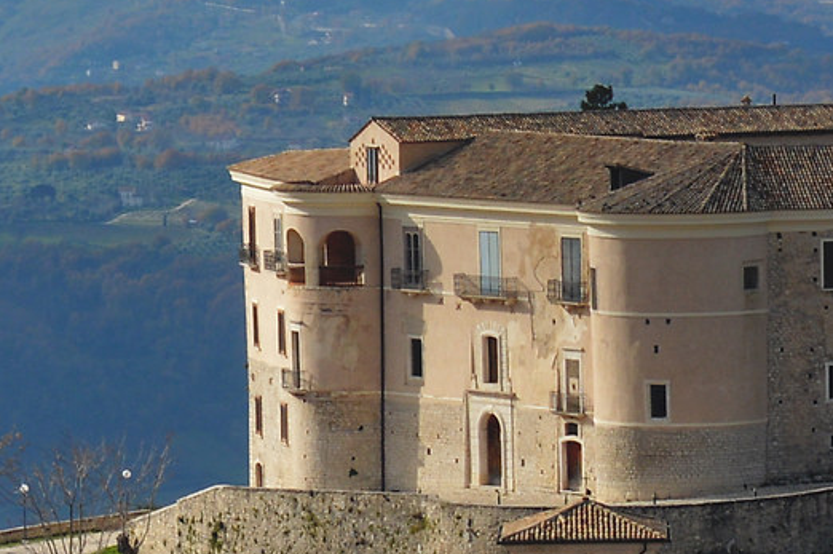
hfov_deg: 6.5
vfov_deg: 4.3
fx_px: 7328
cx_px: 894
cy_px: 266
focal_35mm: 317
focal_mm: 46
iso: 100
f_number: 8
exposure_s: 1/250
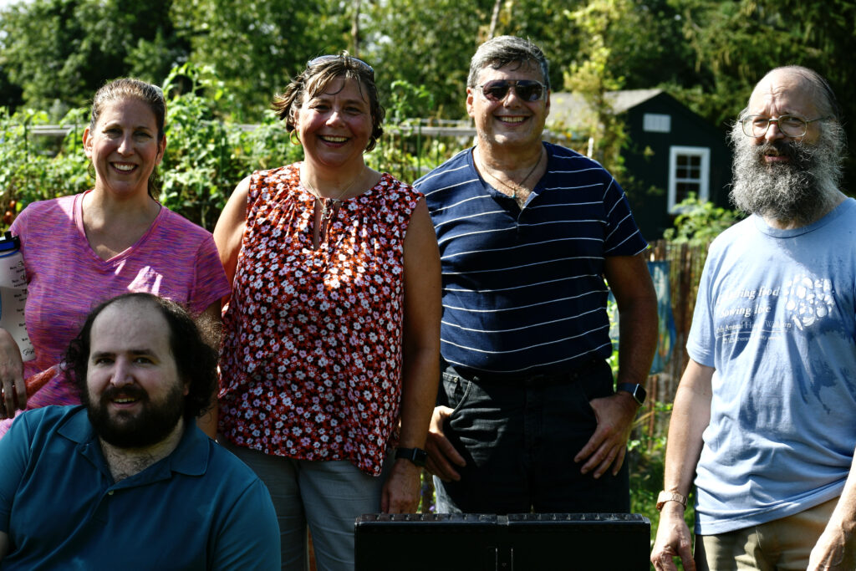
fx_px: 1950
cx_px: 428
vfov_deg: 16.7
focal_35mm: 82
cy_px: 286
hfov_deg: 24.8
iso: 100
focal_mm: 55
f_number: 5
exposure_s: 1/500
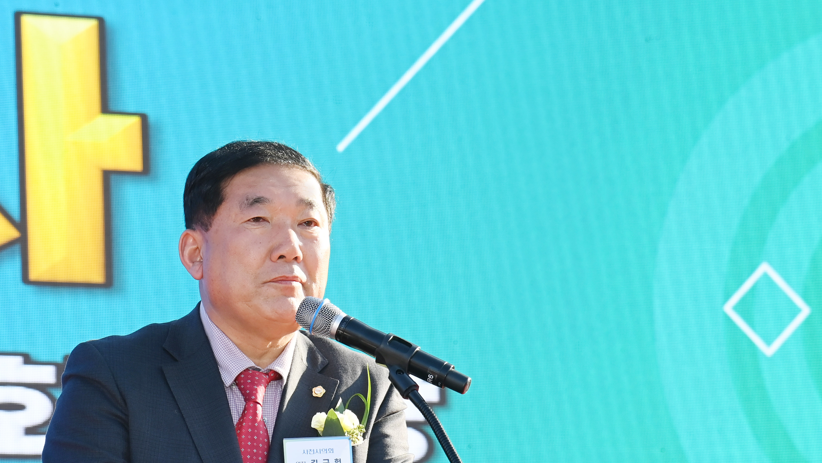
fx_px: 3836
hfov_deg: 12.2
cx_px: 257
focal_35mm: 176
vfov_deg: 6.9
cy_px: 372
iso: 400
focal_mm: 120
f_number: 7.1
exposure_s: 1/500
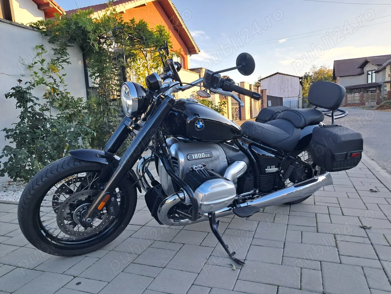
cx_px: 196
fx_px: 305
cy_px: 147
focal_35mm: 27
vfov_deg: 51.4
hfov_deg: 65.3
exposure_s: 1/134
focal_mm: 4
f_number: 1.8
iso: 50
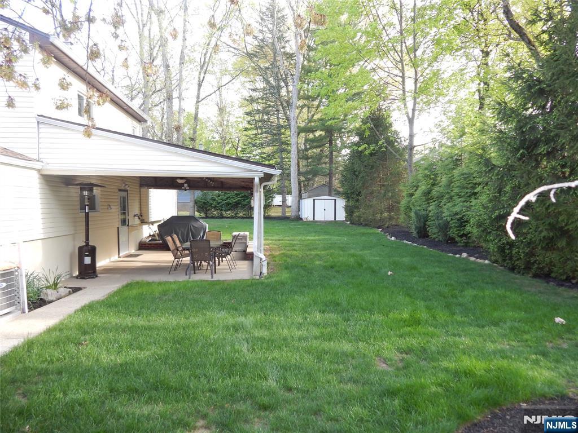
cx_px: 289
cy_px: 216
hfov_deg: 73.9
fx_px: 384
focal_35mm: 23
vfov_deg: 58.9
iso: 180
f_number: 3
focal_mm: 4
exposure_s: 1/100
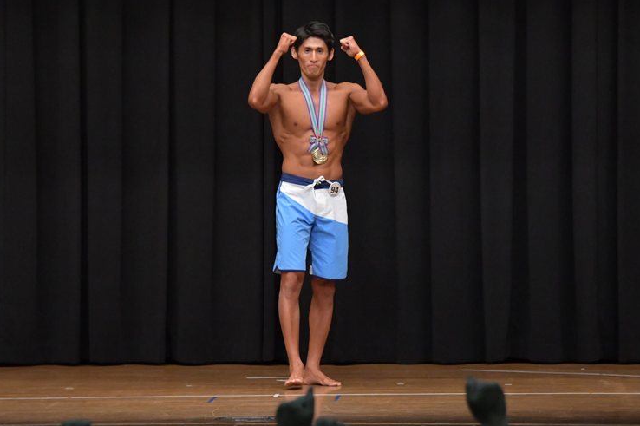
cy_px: 207
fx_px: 4050
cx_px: 327
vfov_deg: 6.0
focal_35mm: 228
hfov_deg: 9.0
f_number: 5.6
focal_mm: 145
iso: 6400
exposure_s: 1/400
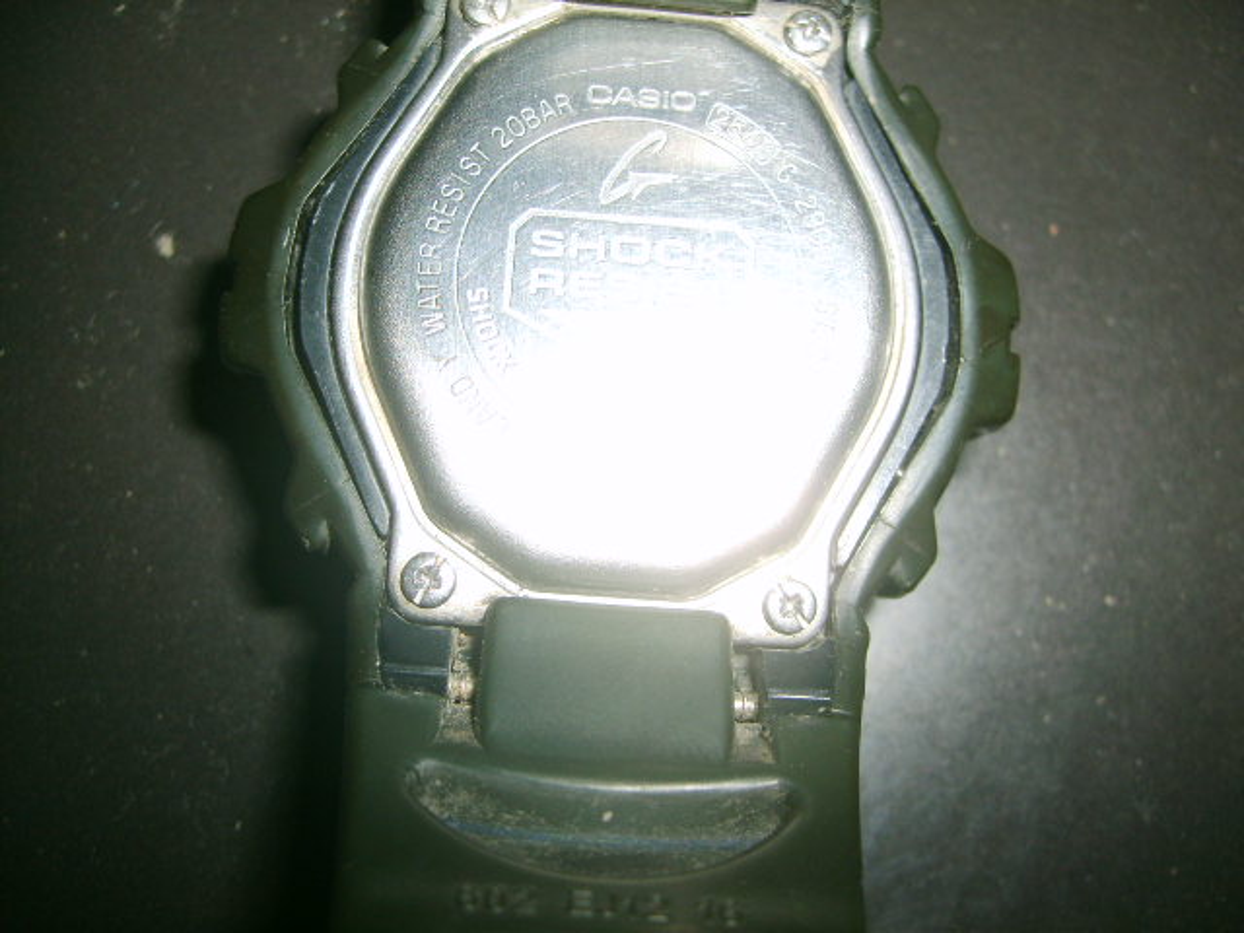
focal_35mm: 35
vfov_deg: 40.7
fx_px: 1258
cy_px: 466
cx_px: 622
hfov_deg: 52.6
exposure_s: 1/30
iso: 100
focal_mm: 5.8
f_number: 2.8
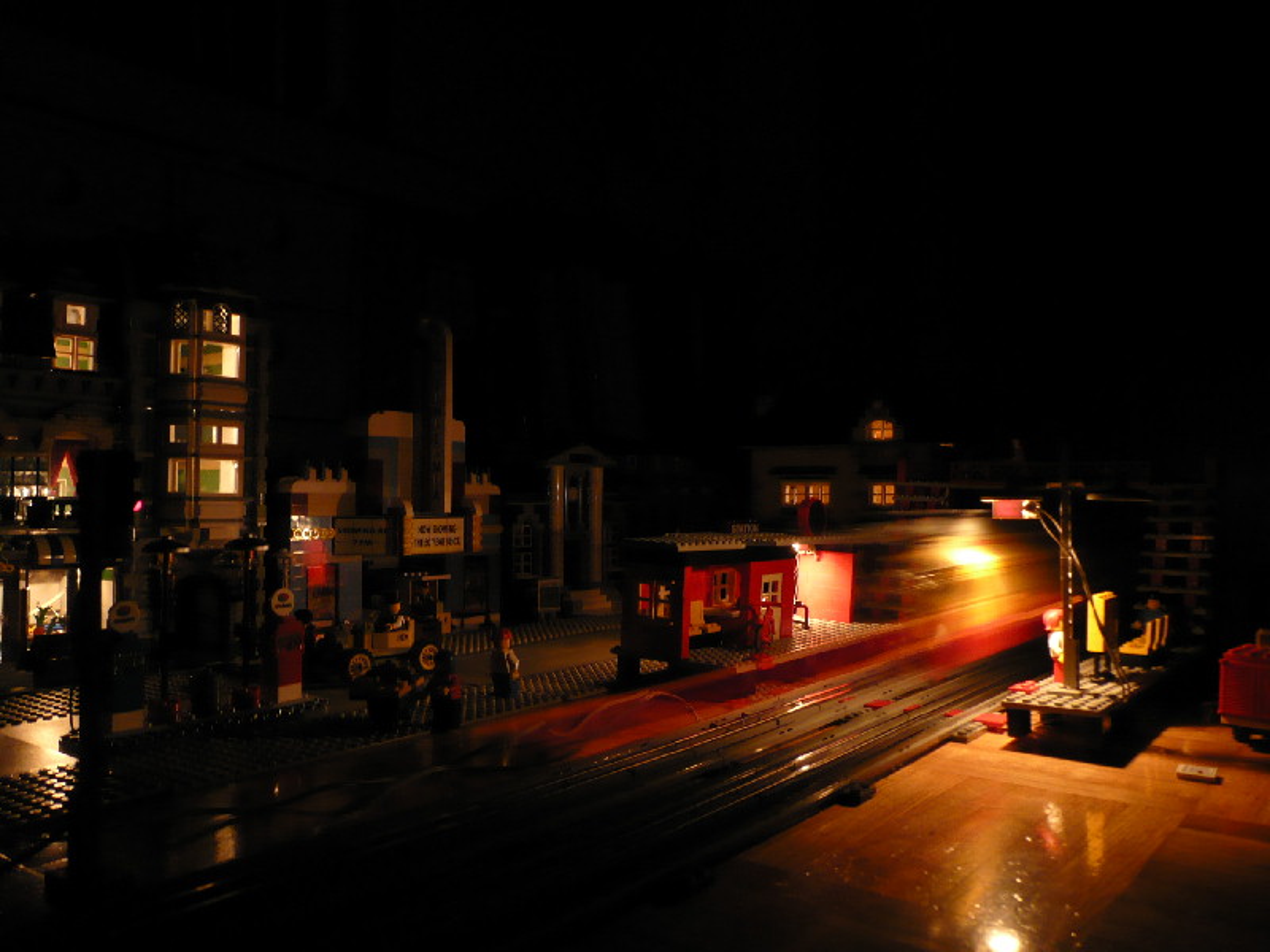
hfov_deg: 63.4
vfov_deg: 49.7
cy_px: 476
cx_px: 635
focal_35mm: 28
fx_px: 1027
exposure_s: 1
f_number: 3.3
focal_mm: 4.6
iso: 200
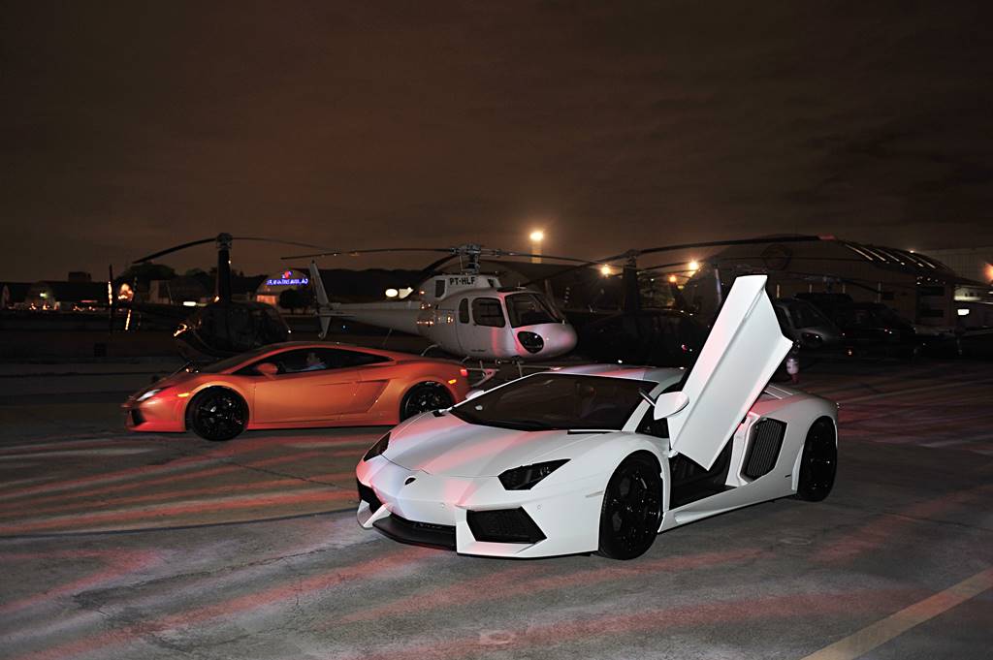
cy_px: 330
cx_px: 496
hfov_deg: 55.8
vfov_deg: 38.8
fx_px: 937
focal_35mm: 34
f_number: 2.8
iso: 800
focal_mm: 34
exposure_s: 1/15
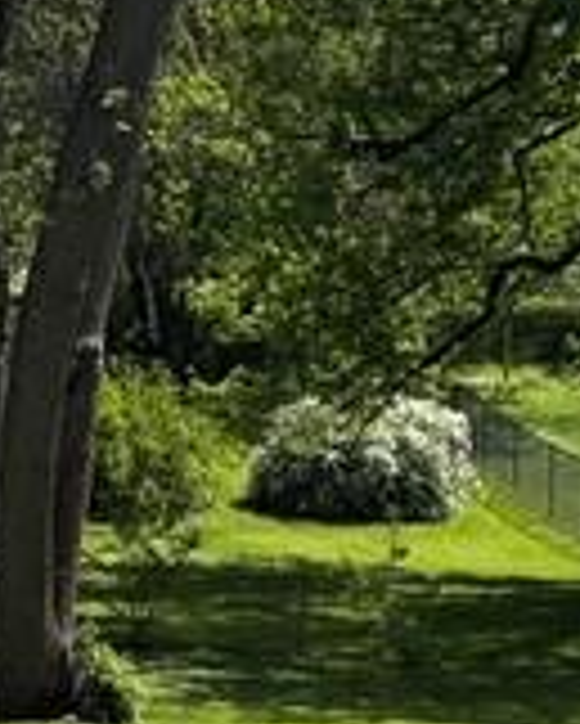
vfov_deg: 12.0
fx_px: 3451
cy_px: 508
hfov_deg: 8.1
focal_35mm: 161
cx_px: -1178
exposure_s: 1/2571
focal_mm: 5.96
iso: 50
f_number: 1.6
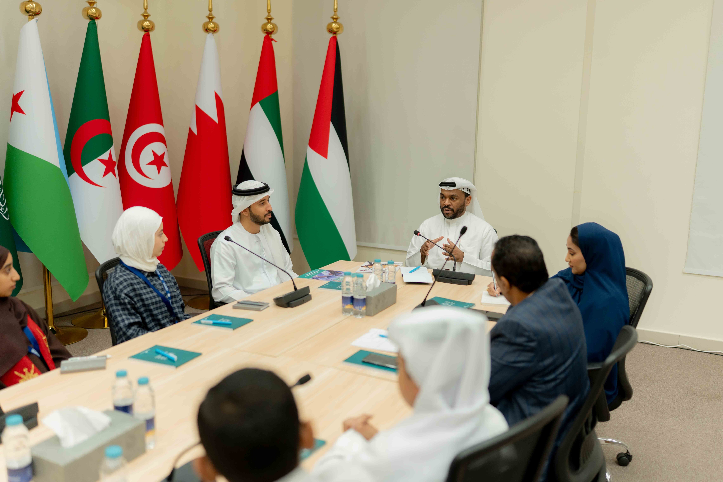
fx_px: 703
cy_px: 241
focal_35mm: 35
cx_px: 362
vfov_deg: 37.9
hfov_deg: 54.4
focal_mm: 35
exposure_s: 1/500
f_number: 1.4
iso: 500
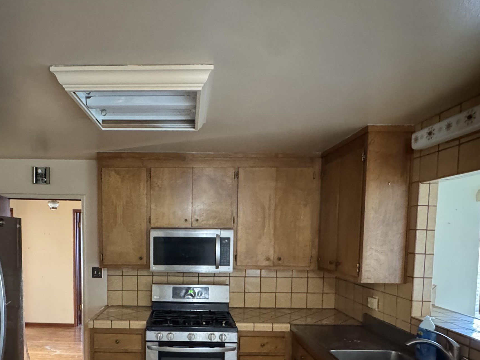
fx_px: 347
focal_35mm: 25
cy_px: 256
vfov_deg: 53.2
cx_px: 176
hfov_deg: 68.2
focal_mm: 2.22
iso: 1250
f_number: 2.2
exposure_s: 1/30
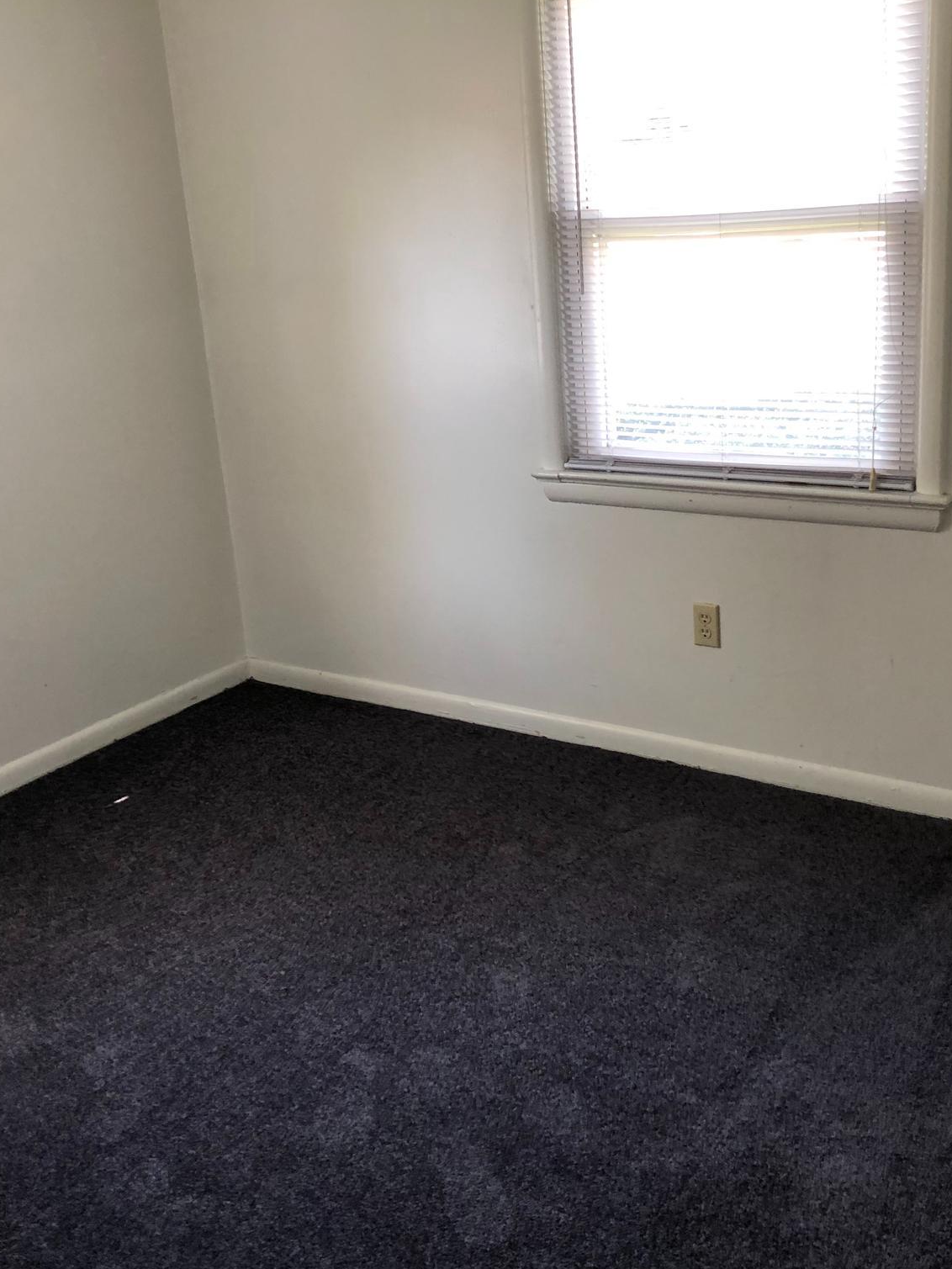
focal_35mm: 38
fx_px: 1393
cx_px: 505
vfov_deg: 49.0
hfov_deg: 37.7
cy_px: 642
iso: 32
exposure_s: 1/30
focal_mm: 4
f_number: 1.8
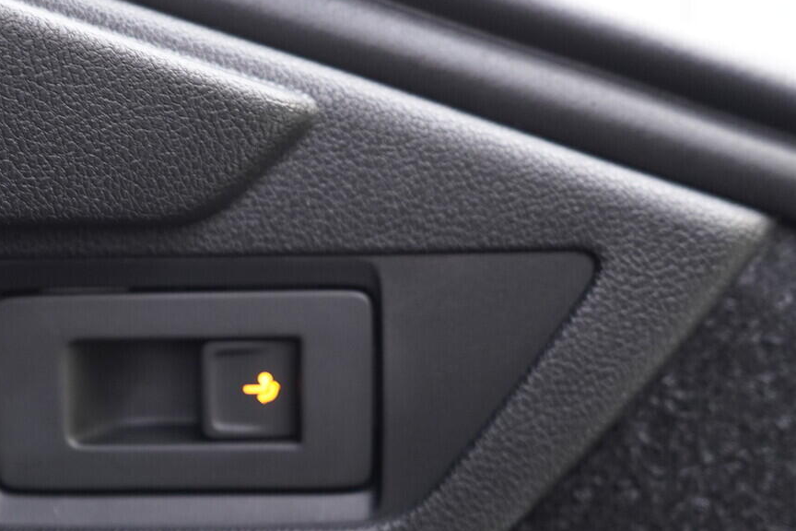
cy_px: 358
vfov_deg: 22.5
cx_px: 142
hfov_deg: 32.4
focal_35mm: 60
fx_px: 1327
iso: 640
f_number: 2.8
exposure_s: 1/40
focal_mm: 24
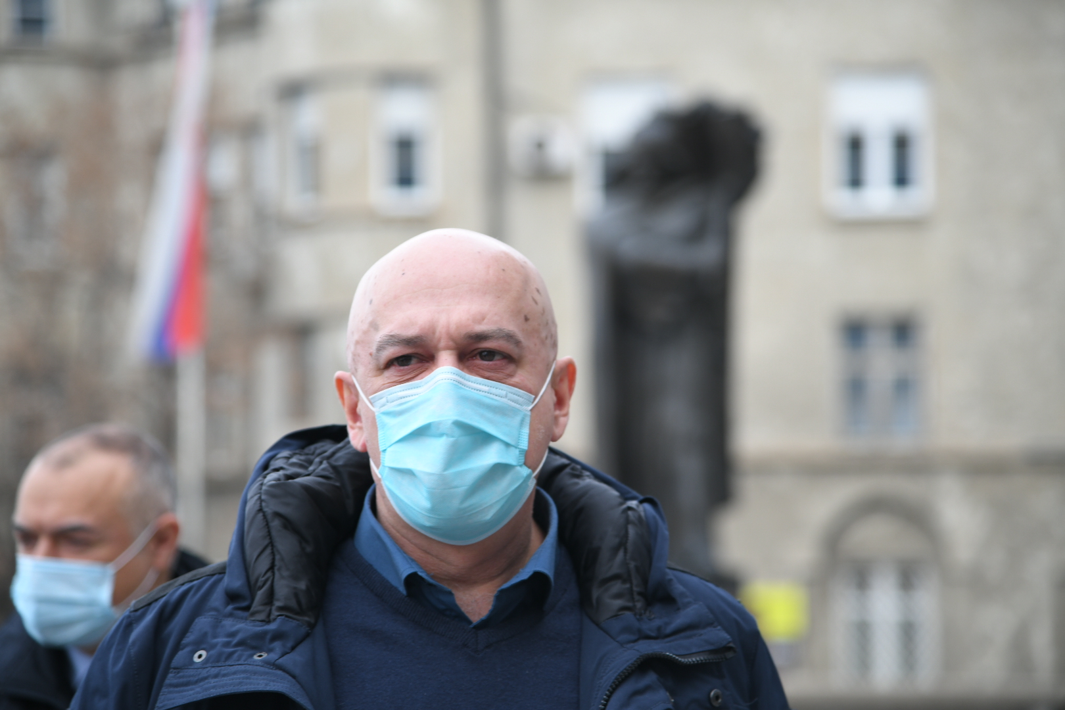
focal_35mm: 120
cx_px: 532
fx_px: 3550
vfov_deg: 11.4
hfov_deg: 17.1
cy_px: 355
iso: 400
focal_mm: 120
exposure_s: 1/400
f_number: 4
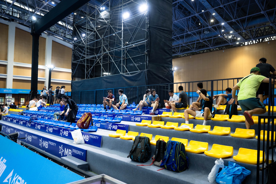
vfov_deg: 46.4
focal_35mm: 28
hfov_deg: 65.5
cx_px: 138
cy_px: 92
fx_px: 215
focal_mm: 28
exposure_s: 1/200
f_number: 3.2
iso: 2000
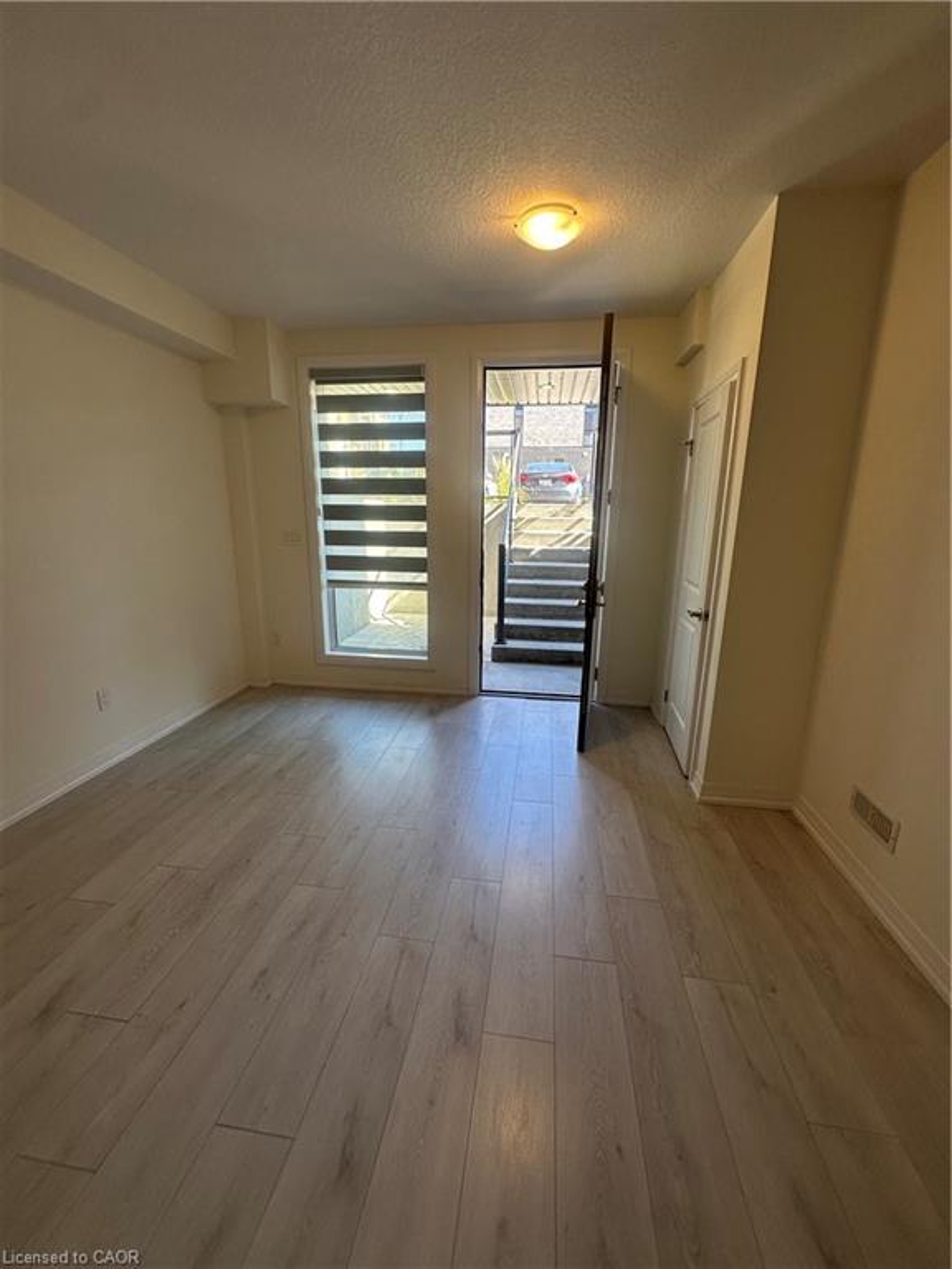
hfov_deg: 85.7
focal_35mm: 14
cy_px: 634
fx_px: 513
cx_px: 476
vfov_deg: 102.1
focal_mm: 2.22
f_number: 2.2
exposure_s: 1/120
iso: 50
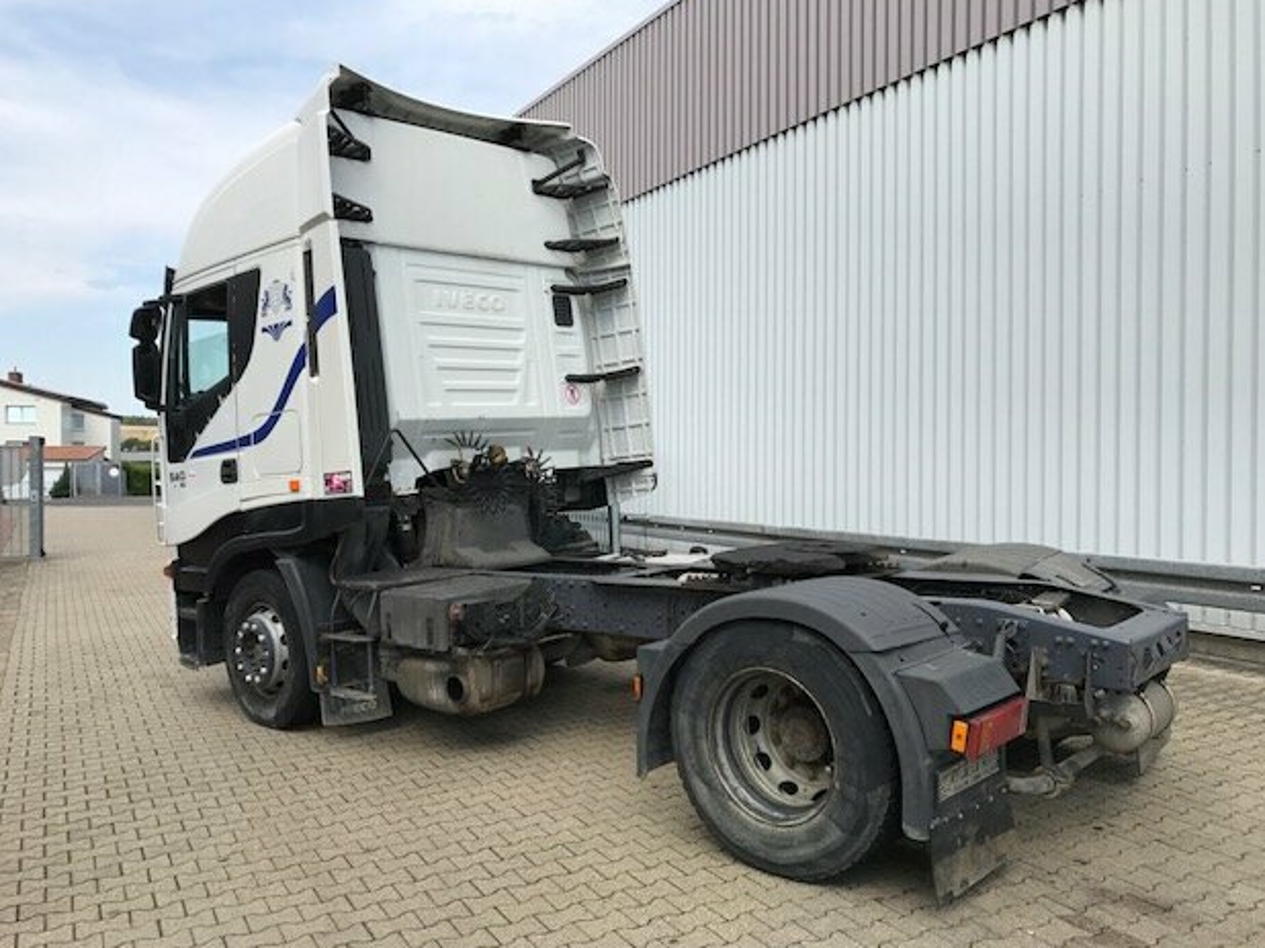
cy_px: 473
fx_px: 1059
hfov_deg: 61.7
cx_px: 639
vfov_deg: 48.2
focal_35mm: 29
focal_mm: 3.99
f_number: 1.8
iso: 20
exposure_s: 1/2128
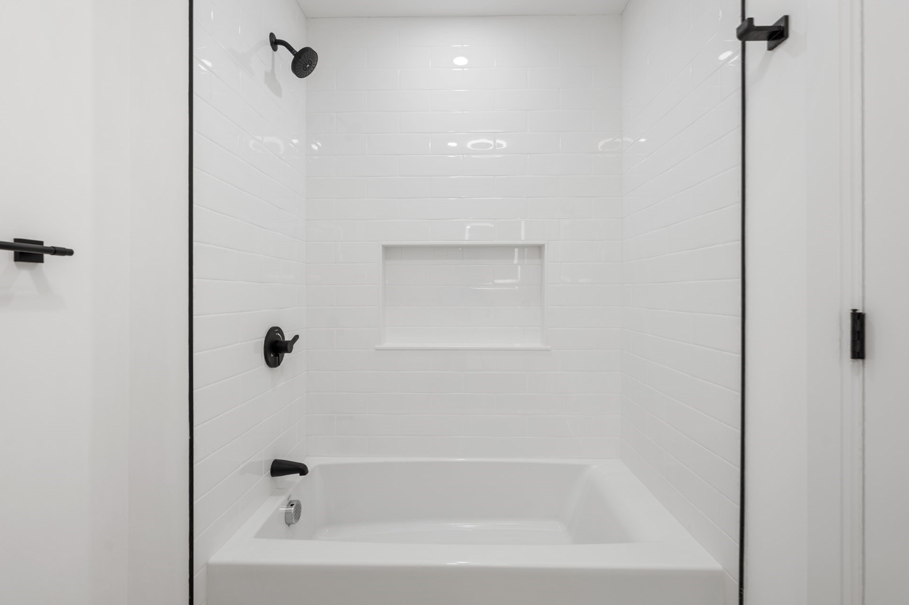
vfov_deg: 77.2
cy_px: 281
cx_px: 459
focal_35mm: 15
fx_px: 379
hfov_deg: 100.4
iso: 100
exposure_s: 1/6
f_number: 8
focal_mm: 14
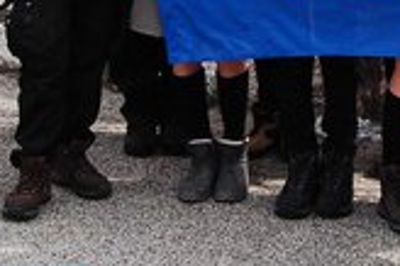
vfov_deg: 9.2
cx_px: 327
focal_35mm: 143
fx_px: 1587
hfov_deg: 14.3
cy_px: -198
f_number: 9
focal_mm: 24
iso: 400
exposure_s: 1/320
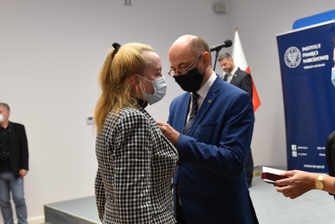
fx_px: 298
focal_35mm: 32
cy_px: 112
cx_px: 168
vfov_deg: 41.2
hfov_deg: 58.7
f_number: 4
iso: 500
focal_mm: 32
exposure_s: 1/60
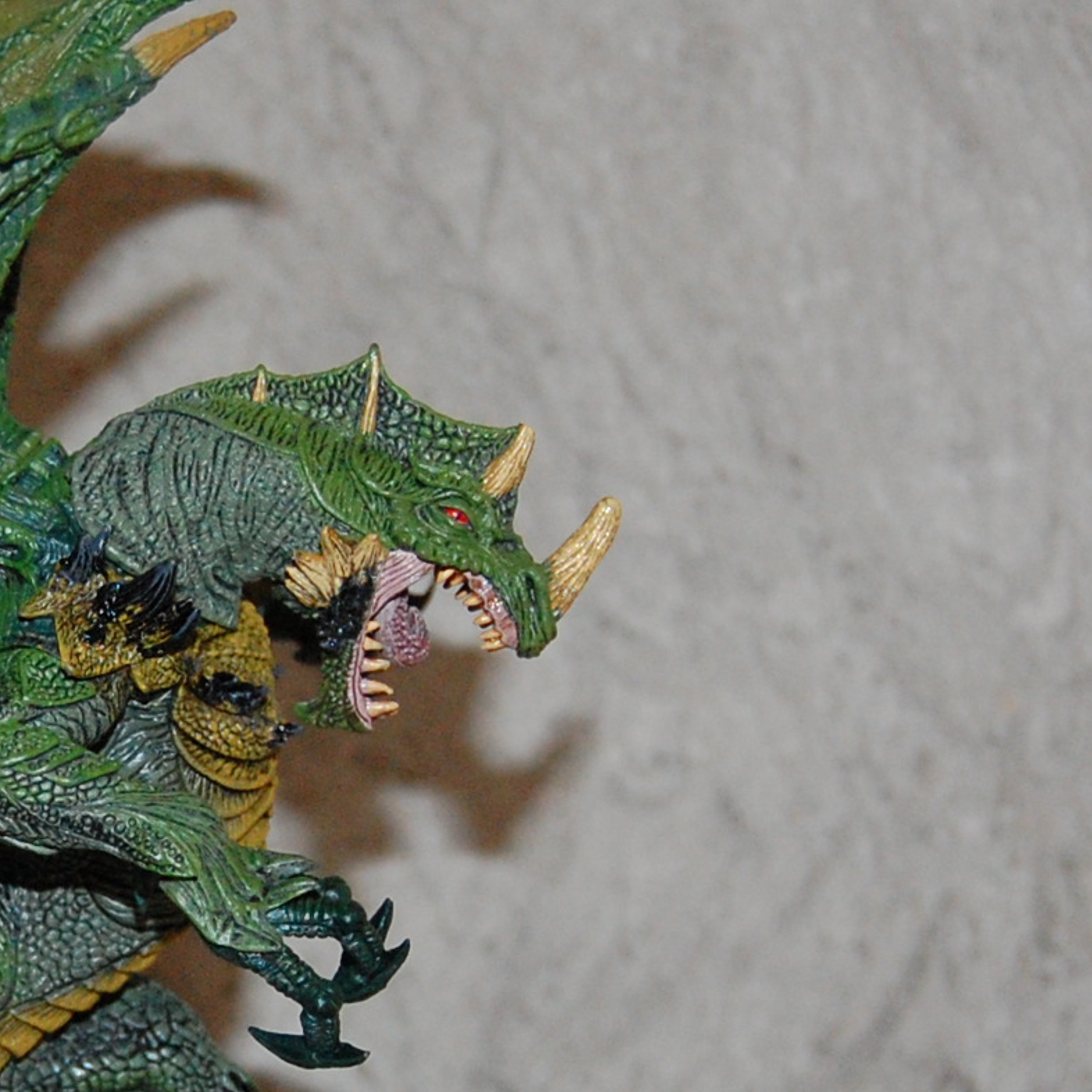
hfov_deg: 14.9
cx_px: -163
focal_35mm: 113
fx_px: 4041
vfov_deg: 15.3
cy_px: 818
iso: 1600
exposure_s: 1/60
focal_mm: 31
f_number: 5
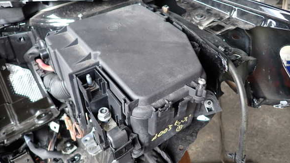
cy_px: 72
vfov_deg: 41.4
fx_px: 215
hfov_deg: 67.9
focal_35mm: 28
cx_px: 147
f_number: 2
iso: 200
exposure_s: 1/80
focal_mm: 4.5
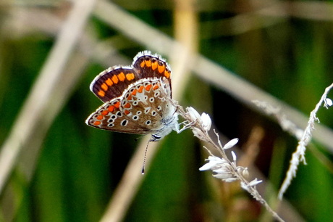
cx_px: 166
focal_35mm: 261
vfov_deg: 5.3
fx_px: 2412
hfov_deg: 7.9
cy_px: 111
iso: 1600
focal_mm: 174
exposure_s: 1/1000
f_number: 6.3
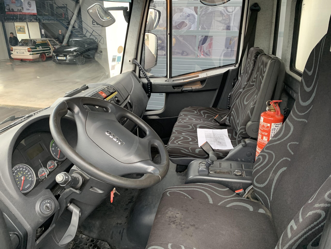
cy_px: 124
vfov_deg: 53.1
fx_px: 249
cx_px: 166
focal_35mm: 26
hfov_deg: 67.3
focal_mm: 4.25
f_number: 1.8
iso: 200
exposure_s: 1/60
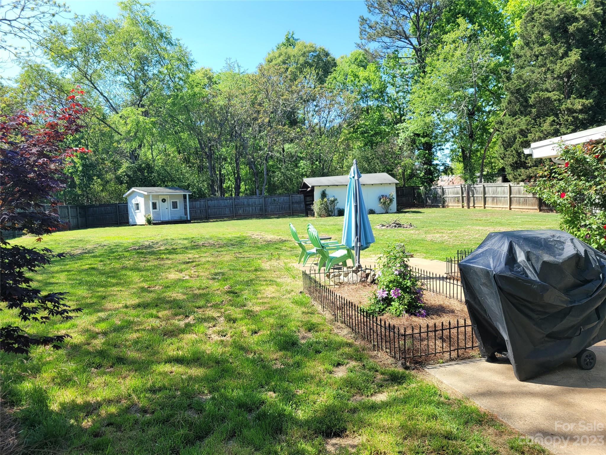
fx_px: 455
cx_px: 303
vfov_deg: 53.1
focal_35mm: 26
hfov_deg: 67.3
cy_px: 228
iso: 40
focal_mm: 5.4
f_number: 1.8
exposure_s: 1/775
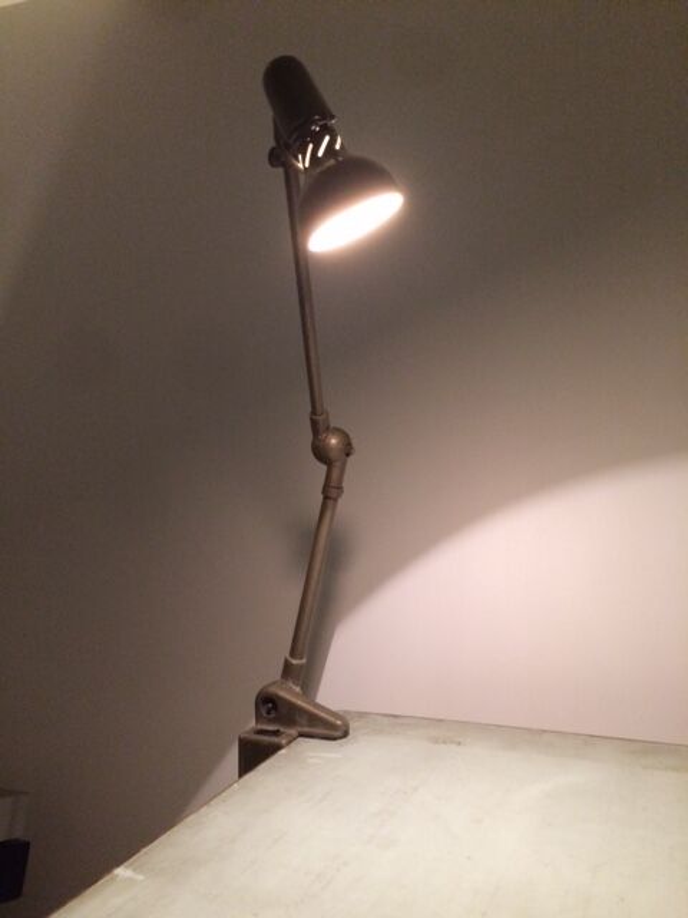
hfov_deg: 48.2
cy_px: 459
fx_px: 769
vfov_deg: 61.7
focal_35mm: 29
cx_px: 344
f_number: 2.2
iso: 320
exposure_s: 1/33
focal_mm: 4.15
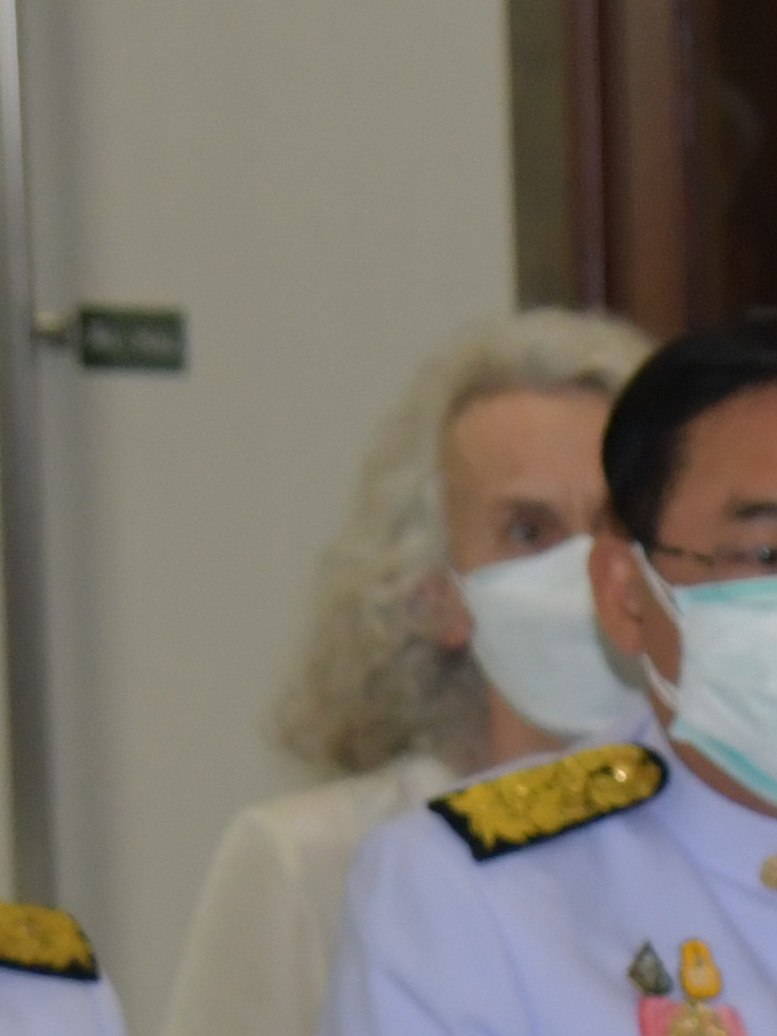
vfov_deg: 4.4
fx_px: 13315
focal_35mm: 445
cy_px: 2095
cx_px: 2918
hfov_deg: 3.2
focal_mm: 55
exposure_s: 1/125
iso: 800
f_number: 7.1
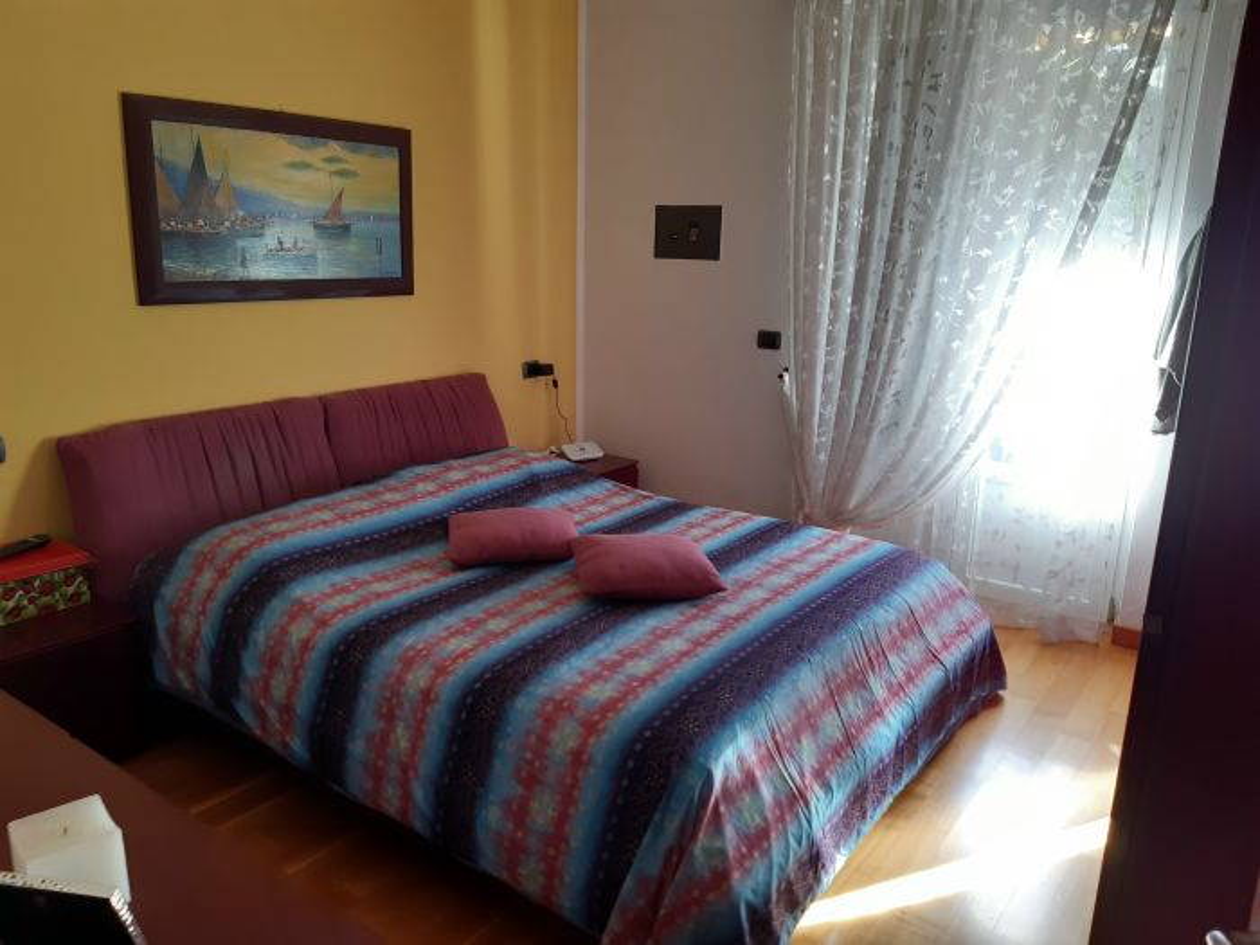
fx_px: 946
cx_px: 630
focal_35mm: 26
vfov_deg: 53.1
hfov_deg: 67.3
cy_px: 472
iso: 64
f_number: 1.7
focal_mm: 3.92
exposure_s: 1/50
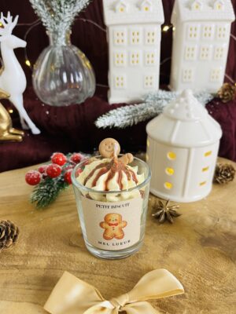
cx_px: 118
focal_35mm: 26
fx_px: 236
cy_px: 157
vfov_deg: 67.3
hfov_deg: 53.1
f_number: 1.6
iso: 80
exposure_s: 1/50
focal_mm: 5.1
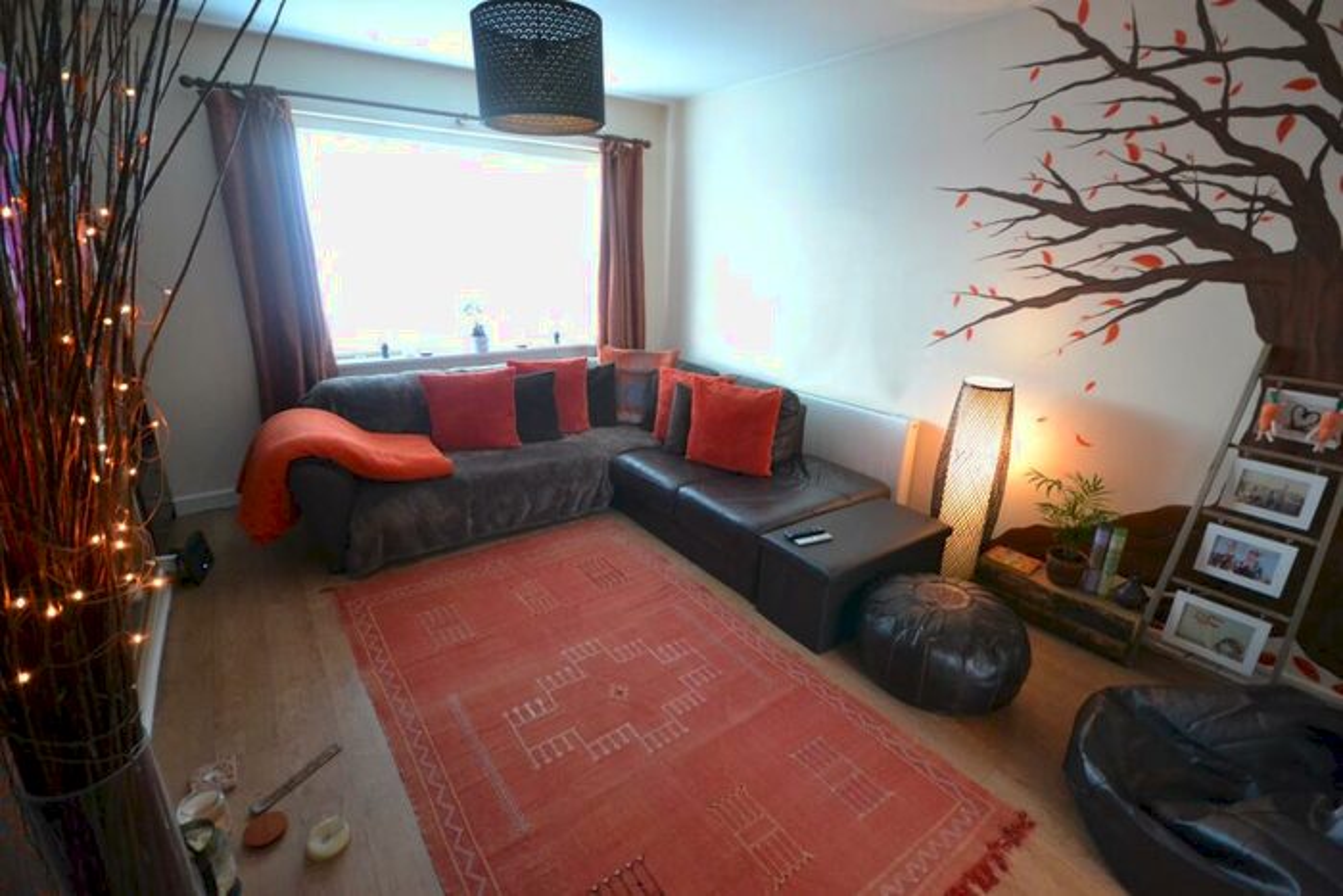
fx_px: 560
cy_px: 448
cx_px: 672
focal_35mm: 15
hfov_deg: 100.4
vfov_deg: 77.4
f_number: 4
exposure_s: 1/15
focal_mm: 10
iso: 3200
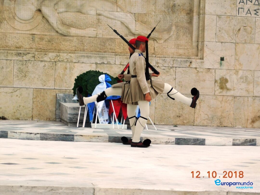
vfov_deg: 12.9
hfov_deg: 17.1
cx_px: 130
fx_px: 864
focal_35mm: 115
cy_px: 98
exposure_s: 1/250
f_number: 4.8
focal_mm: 20.3
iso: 125
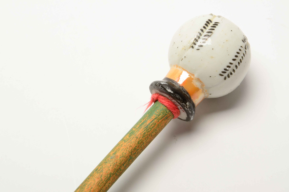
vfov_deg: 8.7
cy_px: 96
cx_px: 144
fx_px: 1262
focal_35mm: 158
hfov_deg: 13.1
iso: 200
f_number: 16
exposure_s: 1/160
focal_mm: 105
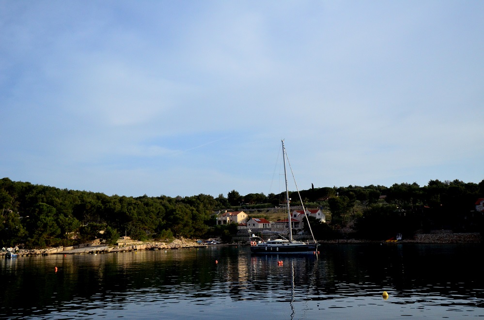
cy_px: 160
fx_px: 483
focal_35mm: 36
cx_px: 242
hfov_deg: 53.2
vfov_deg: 36.7
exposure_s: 1/8000
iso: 1600
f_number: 4.5
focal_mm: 24
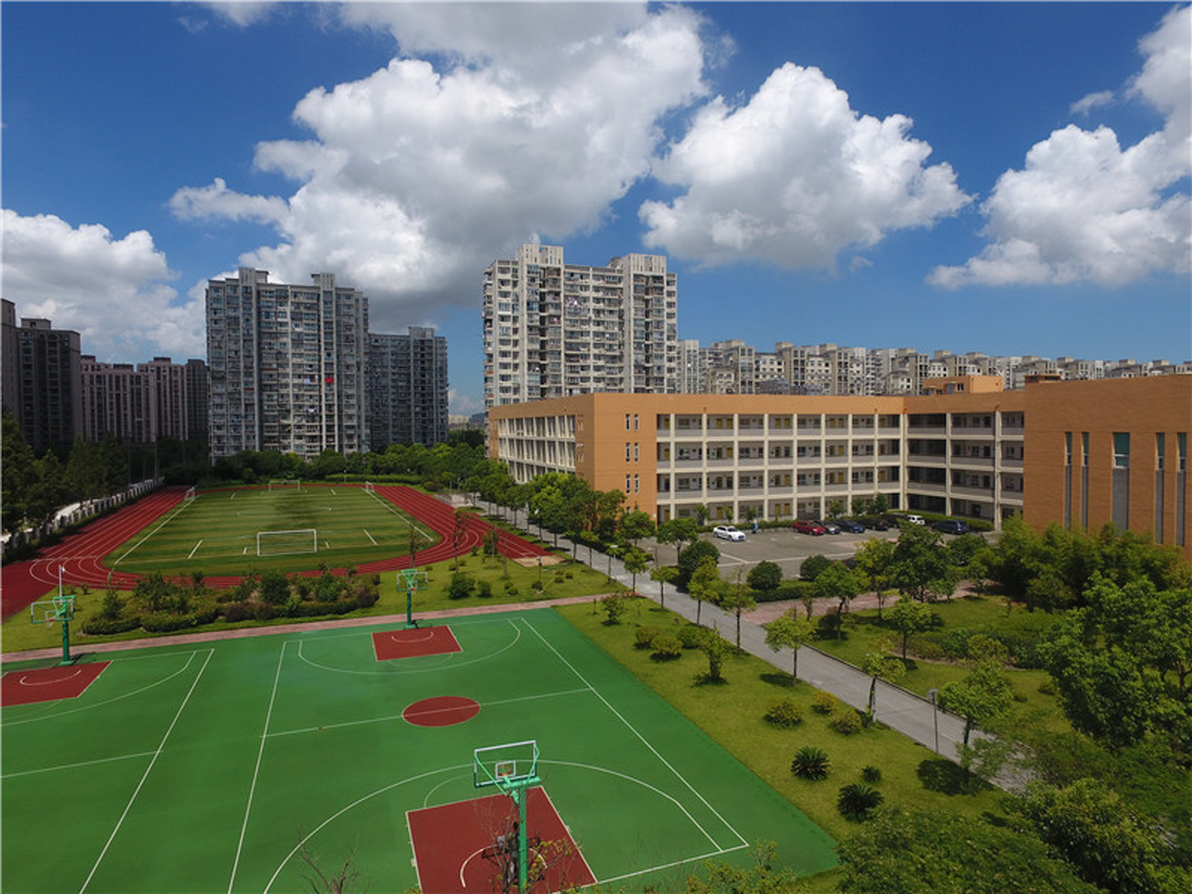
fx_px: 689
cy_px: 447
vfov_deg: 66.0
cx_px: 596
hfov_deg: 81.7
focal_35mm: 20
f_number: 2.8
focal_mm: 3.61
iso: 100
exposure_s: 1/1538
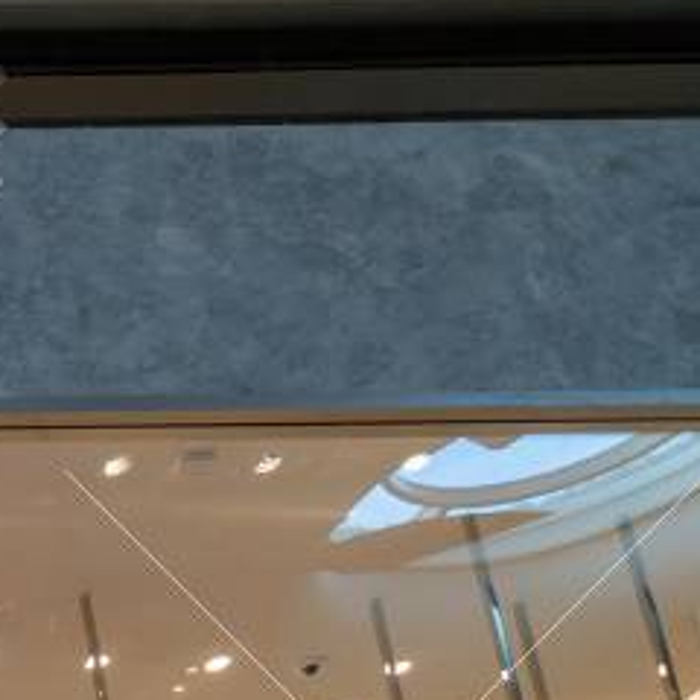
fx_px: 1579
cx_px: -691
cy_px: 1231
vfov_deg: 19.4
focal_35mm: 69
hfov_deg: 17.7
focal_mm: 10
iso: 320
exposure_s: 1/30
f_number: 8
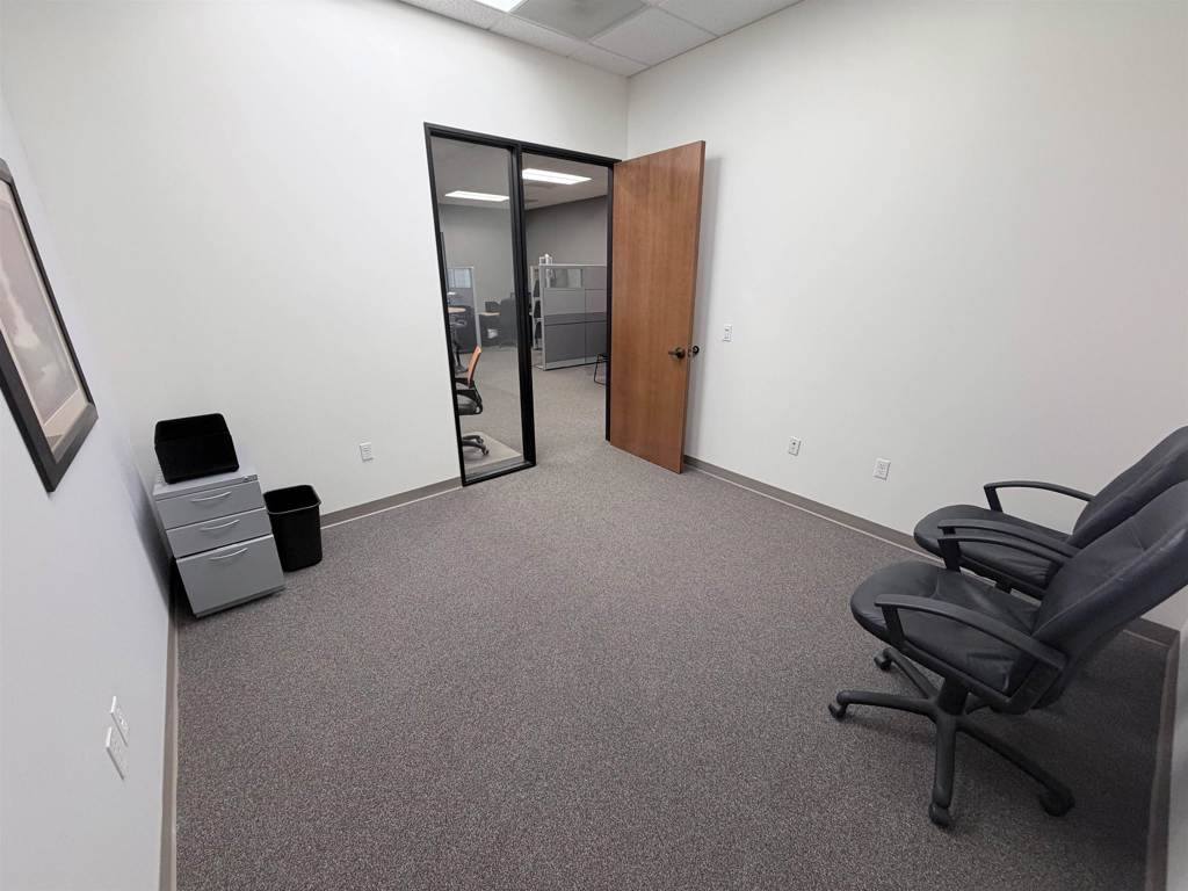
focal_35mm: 14
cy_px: 446
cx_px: 594
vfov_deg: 85.7
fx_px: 480
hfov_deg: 102.1
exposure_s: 1/60
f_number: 2.2
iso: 200
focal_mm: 2.22
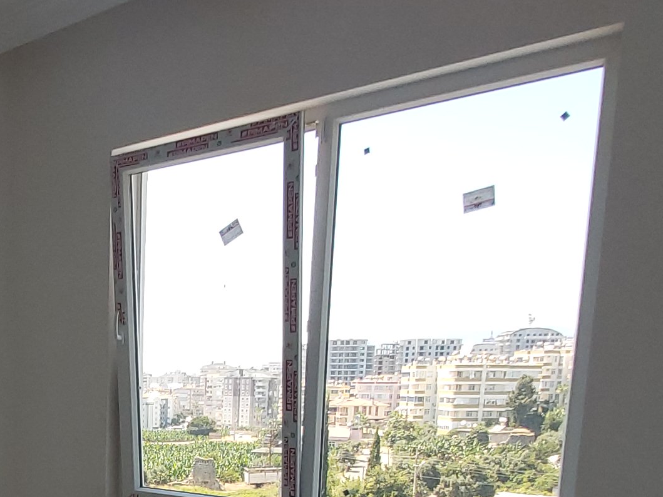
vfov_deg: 34.7
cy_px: 511
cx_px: 47
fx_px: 709
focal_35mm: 37
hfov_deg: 44.8
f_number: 2.2
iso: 40
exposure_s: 1/285
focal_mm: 1.42
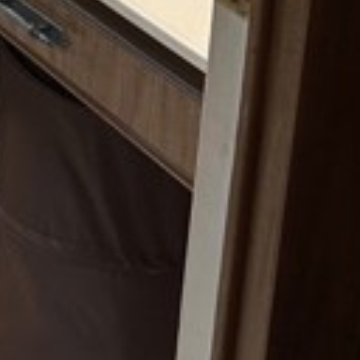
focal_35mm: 106
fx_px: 1247
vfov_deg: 14.3
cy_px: -307
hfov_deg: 15.4
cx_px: -149
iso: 200
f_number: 1.78
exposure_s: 1/60
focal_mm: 6.86
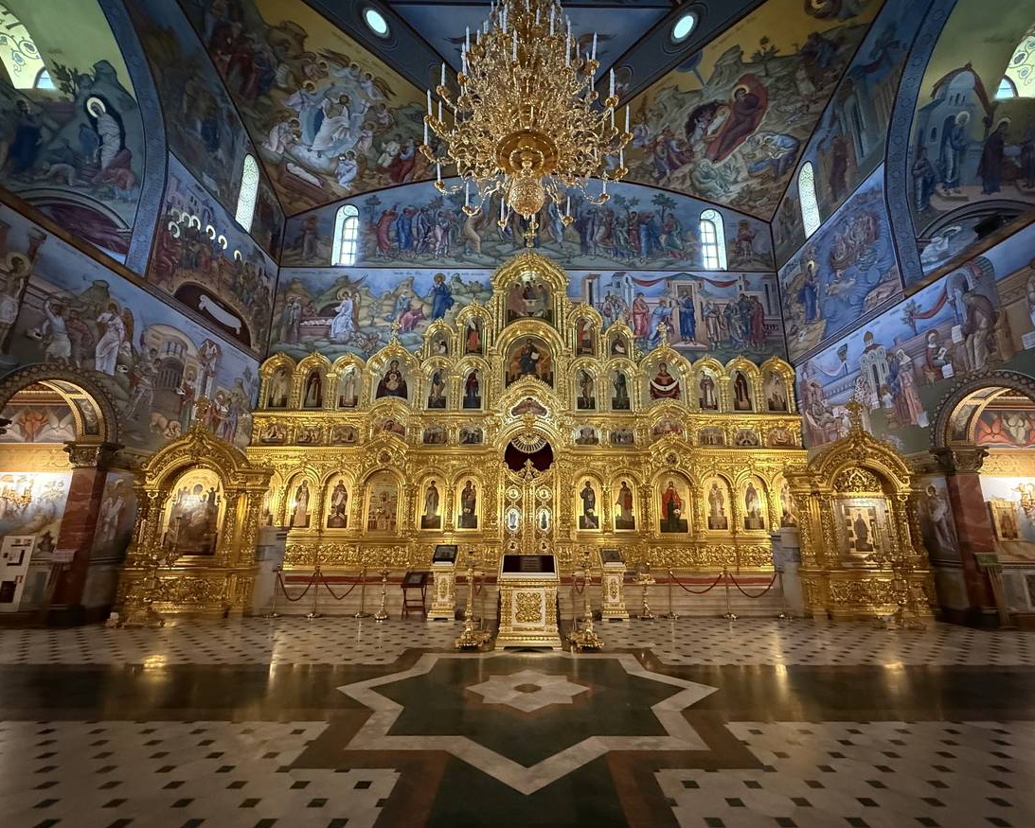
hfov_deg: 96.7
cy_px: 418
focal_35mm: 15
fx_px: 460
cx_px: 535
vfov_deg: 84.1
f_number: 2.2
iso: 1000
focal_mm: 2.22
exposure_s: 1/33
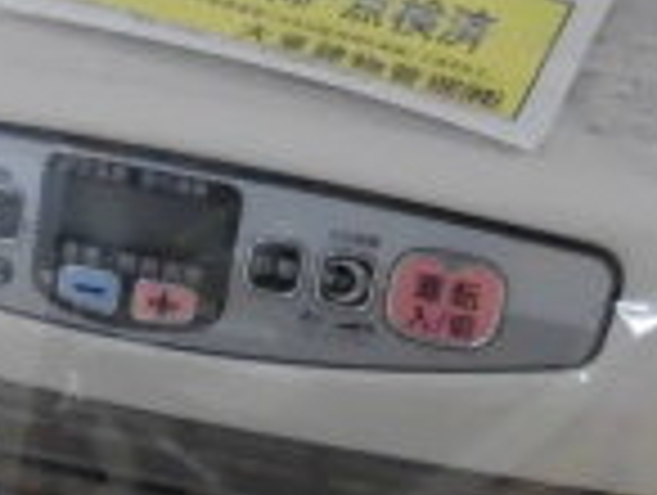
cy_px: 572
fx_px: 1996
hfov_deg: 18.1
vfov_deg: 13.8
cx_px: -32
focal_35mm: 105
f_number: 3.1
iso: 800
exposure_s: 1/100
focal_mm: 4.3
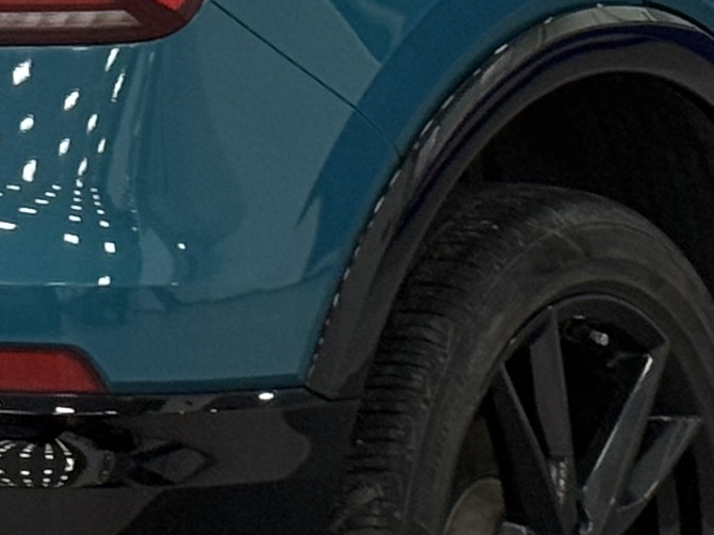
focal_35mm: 289
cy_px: -330
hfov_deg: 6.9
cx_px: 281
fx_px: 5959
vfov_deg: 5.1
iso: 64
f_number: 1.78
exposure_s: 1/50
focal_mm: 6.76
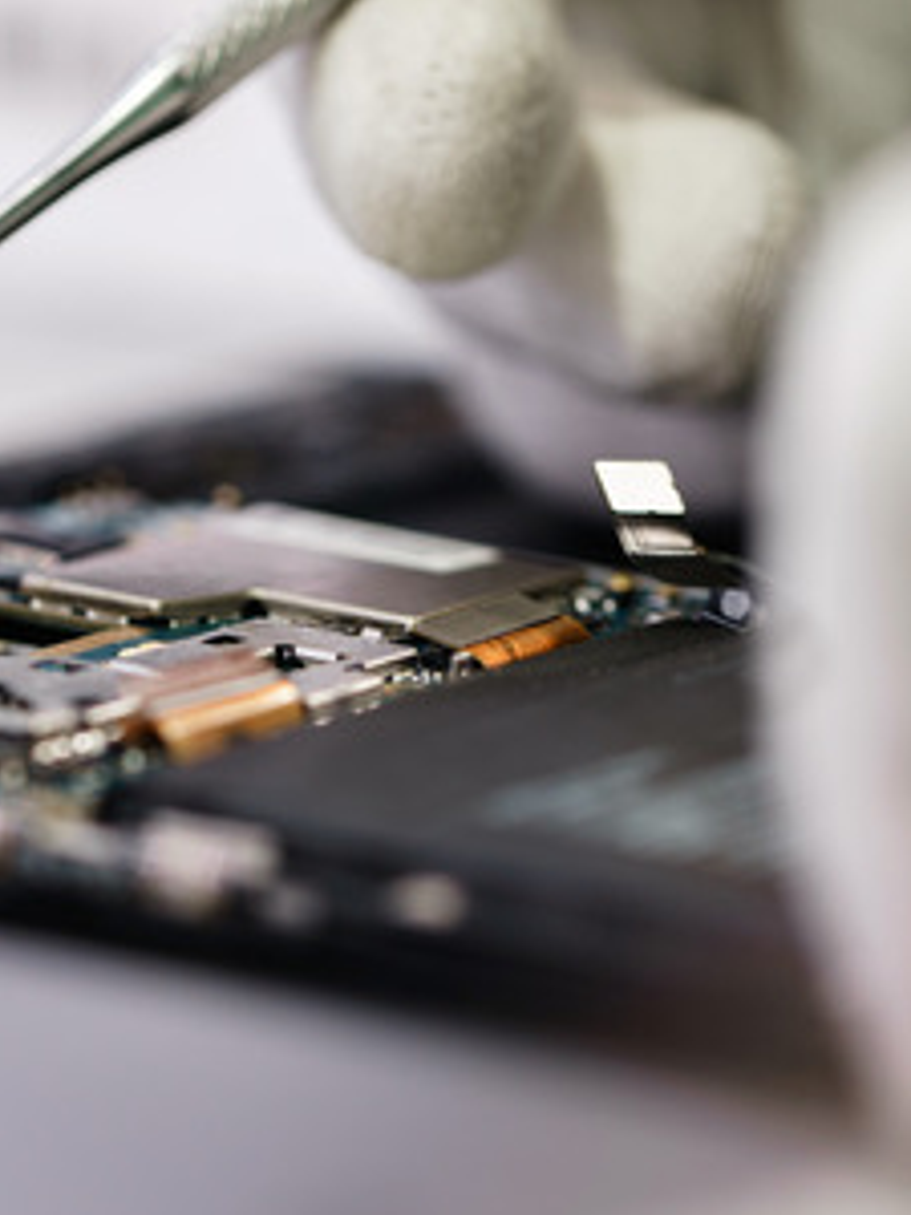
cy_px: 628
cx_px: -174
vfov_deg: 7.9
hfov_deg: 5.9
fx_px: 8772
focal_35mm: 250
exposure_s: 1/200
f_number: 3.2
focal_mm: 100
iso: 400
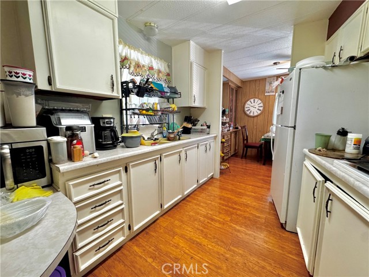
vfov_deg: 85.7
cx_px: 184
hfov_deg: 102.1
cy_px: 138
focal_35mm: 14
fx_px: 149
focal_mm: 2.22
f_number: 2.2
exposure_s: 1/120
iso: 320
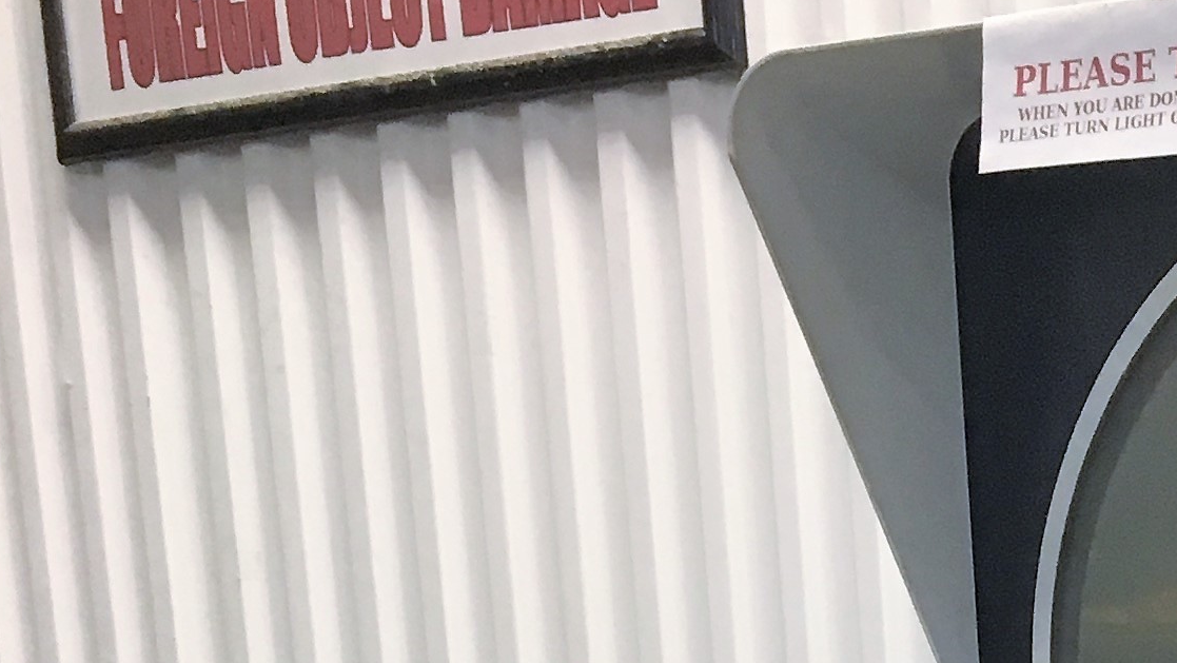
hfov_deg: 17.5
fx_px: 3559
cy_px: 1785
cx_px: 1582
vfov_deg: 9.1
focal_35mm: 114
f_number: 2.2
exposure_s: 1/30
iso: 40
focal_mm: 4.15
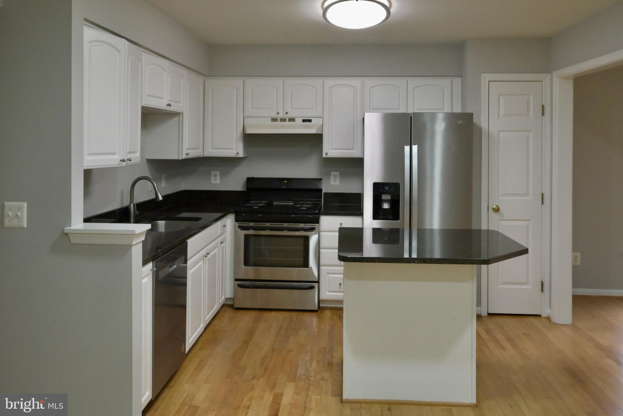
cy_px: 208
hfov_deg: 63.7
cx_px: 312
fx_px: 502
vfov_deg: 45.0
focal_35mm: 29
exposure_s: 1/125
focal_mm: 29
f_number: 9
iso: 6400
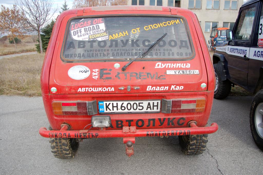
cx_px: 132
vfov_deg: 43.5
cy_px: 88
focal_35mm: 30
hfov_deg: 62.0
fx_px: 219
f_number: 7.1
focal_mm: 20
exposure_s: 1/200
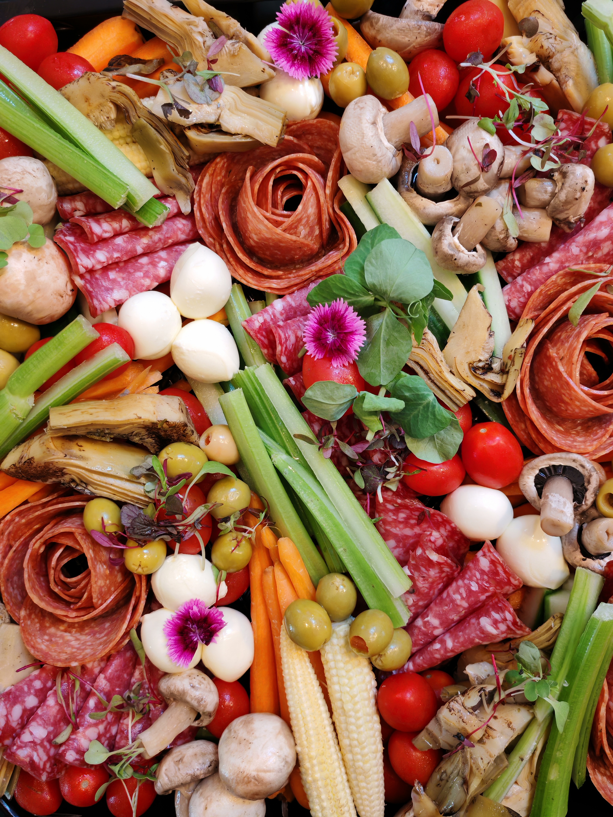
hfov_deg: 51.4
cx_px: 306
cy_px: 408
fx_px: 638
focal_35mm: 27
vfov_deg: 65.3
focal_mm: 5.52
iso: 400
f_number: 1.95
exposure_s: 1/33
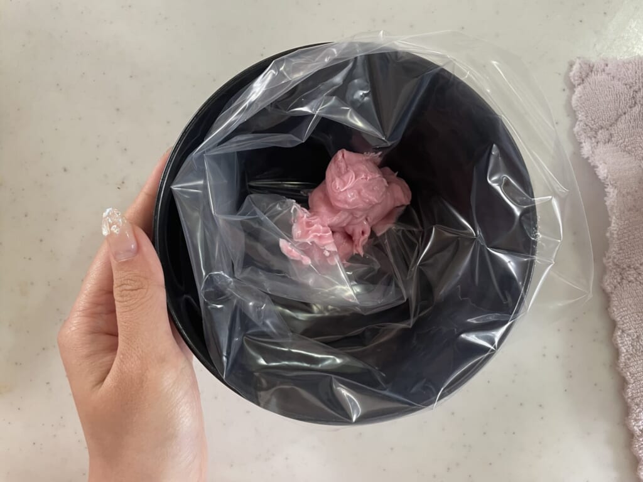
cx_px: 322
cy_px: 241
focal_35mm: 26
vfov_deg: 53.1
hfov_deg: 67.3
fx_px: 483
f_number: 1.6
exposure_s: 1/60
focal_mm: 4.2
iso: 250
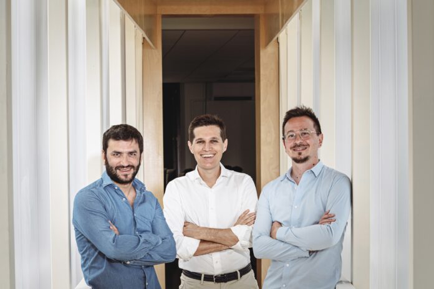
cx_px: 217
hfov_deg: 22.6
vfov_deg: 15.2
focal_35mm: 90
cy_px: 144
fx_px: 1085
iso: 200
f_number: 9
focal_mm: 90
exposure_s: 1/100
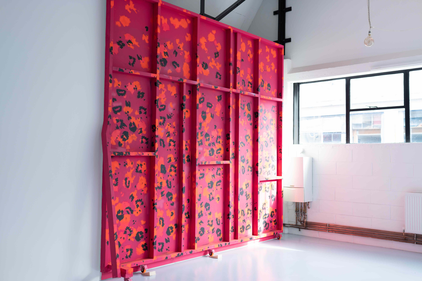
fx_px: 410
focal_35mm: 35
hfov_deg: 54.4
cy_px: 140
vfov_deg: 37.9
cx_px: 211
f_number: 3.2
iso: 250
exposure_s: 1/60
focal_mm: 23
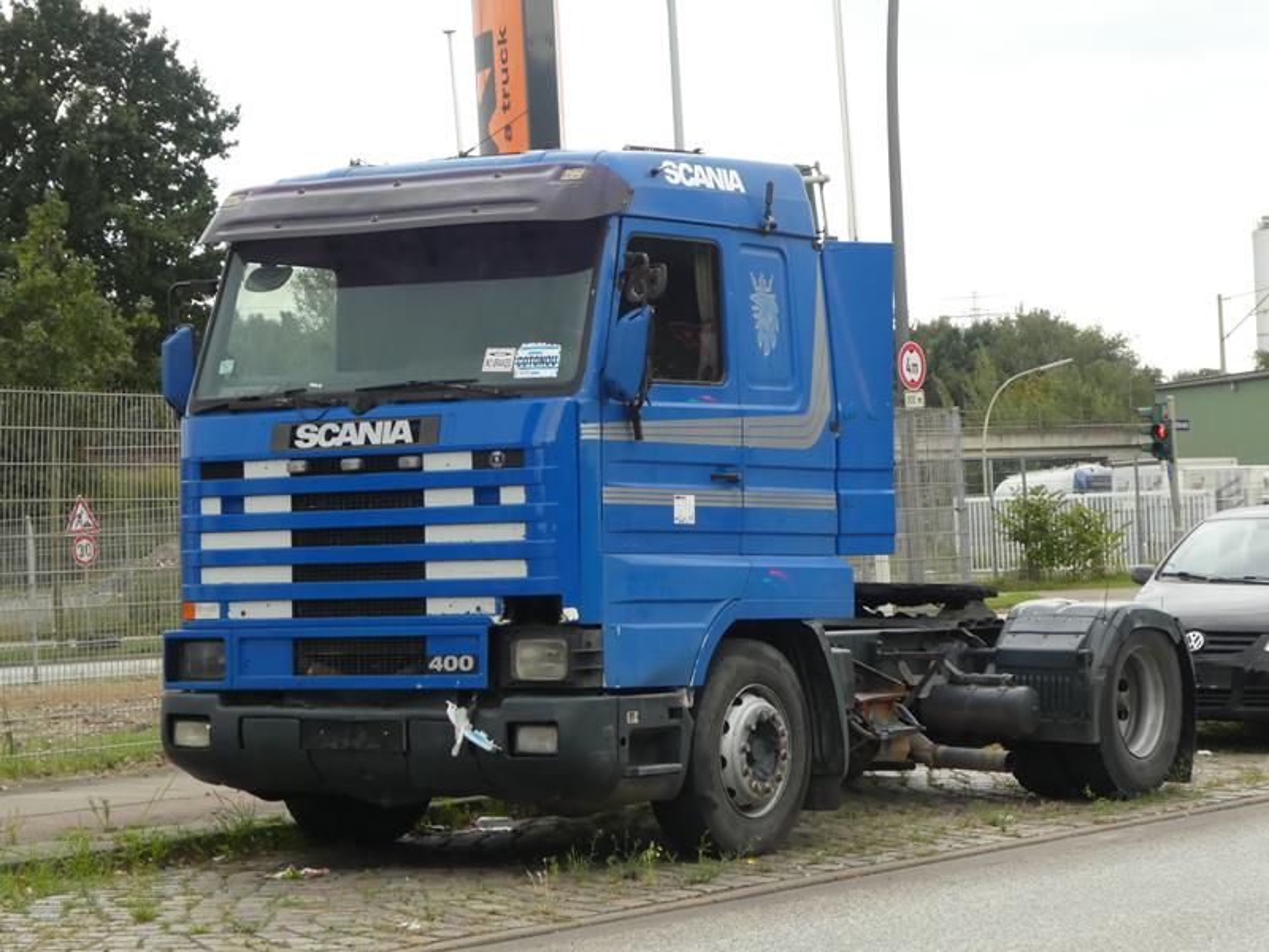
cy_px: 476
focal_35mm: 98
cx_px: 634
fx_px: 3593
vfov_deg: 15.1
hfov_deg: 20.0
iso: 320
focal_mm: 17.5
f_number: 5
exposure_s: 1/80
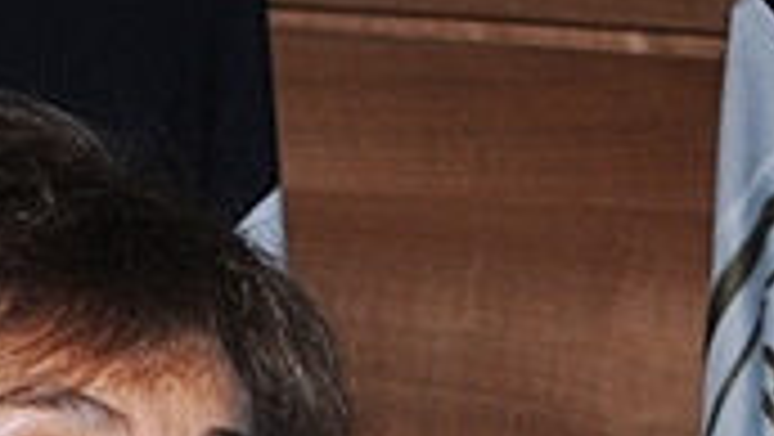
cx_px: 403
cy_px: 629
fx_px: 6157
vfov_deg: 4.0
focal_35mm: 300
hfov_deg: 7.2
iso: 200
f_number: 5.6
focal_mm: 55
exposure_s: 1/60
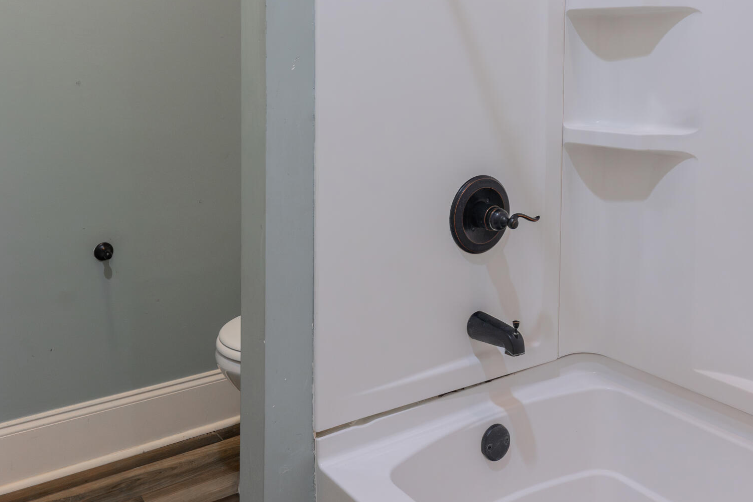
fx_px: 753
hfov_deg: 53.0
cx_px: 415
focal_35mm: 36
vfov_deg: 35.6
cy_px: 94
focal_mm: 18
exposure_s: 1/15
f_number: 6.3
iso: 400
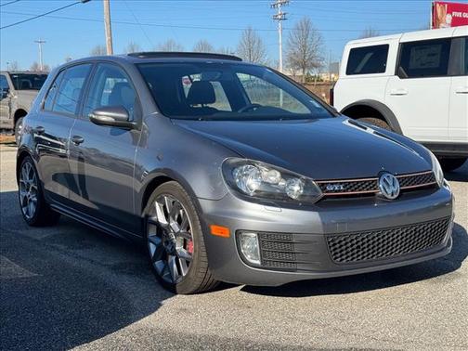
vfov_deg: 30.3
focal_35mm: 48
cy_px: 176
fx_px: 649
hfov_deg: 39.7
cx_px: 234
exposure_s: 1/3096
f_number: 1.78
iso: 64
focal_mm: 6.76
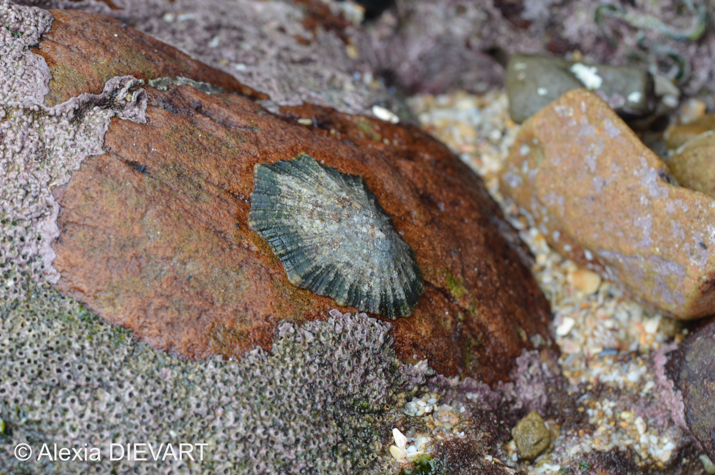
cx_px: 358
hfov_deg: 15.2
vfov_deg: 10.1
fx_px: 2679
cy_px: 238
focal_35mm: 135
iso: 400
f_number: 8
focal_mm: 90
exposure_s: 1/80
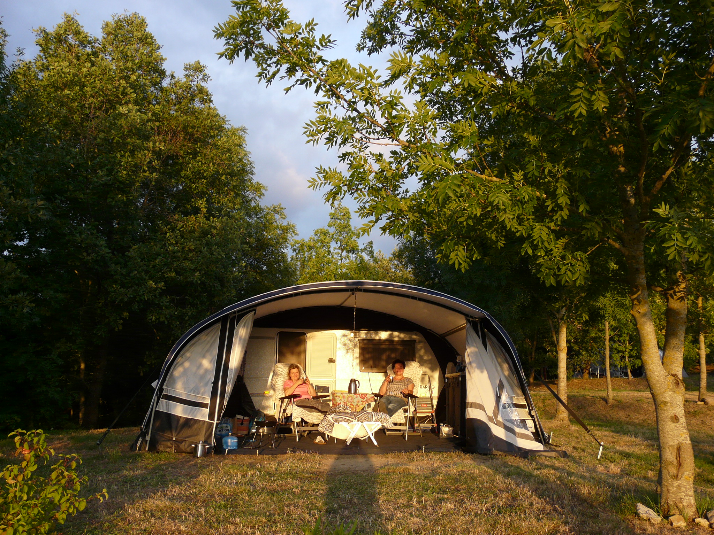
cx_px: 357
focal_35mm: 28
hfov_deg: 63.4
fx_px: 578
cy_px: 268
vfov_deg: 49.7
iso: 100
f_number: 3.2
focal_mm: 4.6
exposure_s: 1/125
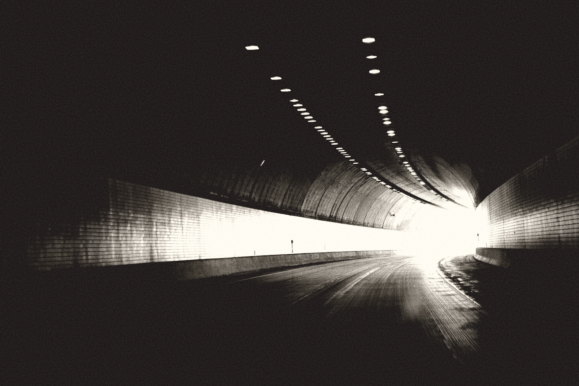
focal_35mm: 67
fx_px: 1077
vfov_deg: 20.3
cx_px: 373
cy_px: 206
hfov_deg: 29.9
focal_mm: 26
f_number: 2.8
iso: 200
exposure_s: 1/125
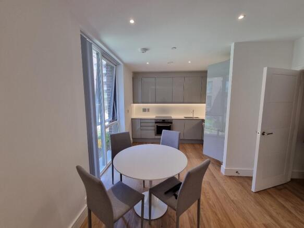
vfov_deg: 89.9
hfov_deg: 106.2
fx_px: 114
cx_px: 152
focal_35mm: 13
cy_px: 114
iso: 64
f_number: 2.2
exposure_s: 1/50
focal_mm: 2.2
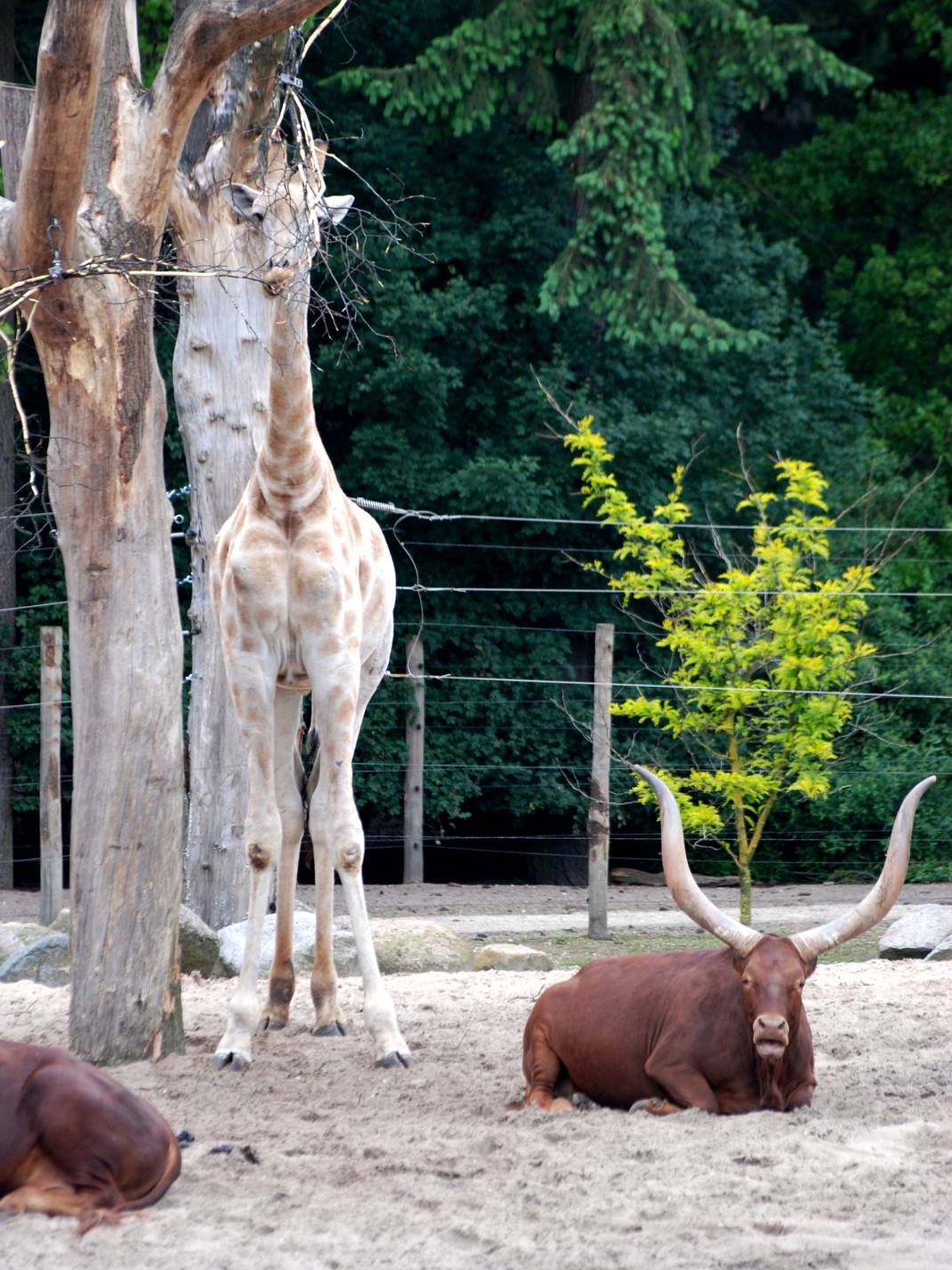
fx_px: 11609
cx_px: 477
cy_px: 571
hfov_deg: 4.7
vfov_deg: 6.3
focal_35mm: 317
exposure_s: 1/400
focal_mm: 195
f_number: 5
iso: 400
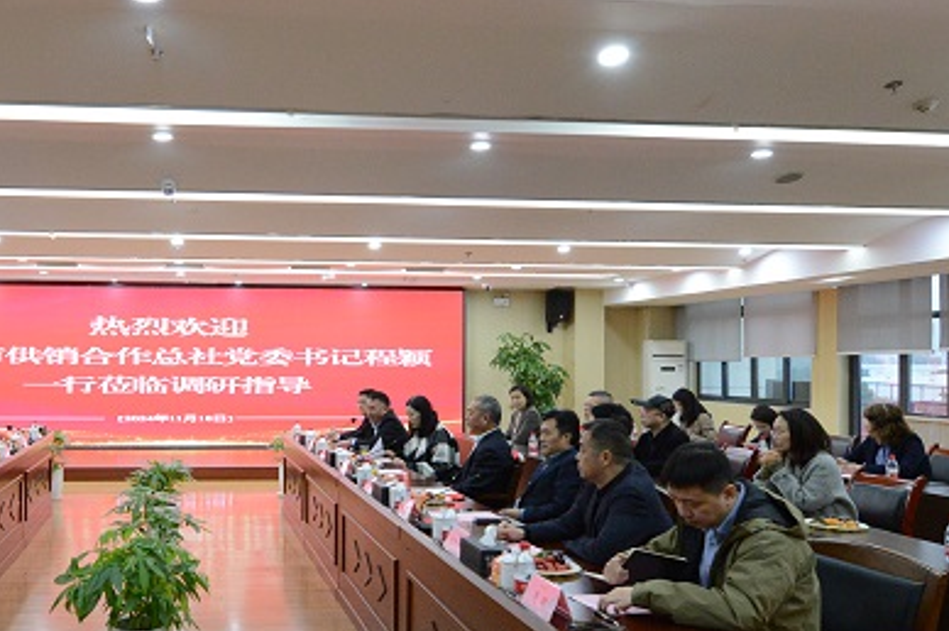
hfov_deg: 55.1
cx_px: 264
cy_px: 368
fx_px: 869
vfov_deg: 39.8
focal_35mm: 33
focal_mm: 16
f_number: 6.3
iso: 5000
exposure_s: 1/160
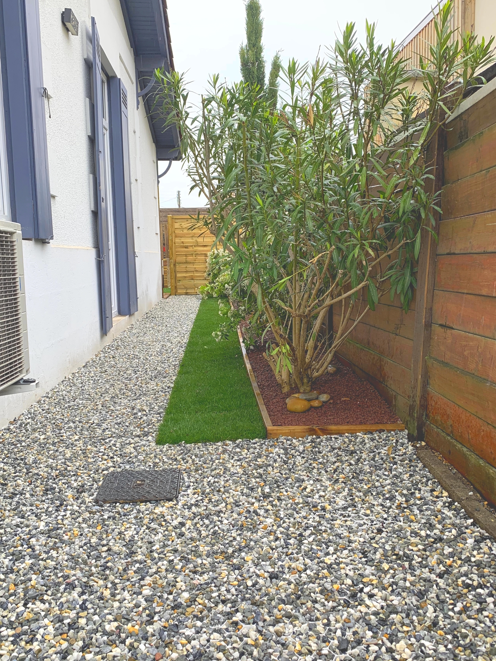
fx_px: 592
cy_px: 327
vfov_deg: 58.4
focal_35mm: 31
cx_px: 237
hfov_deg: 45.4
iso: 25
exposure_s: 1/156
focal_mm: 4.25
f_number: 1.8
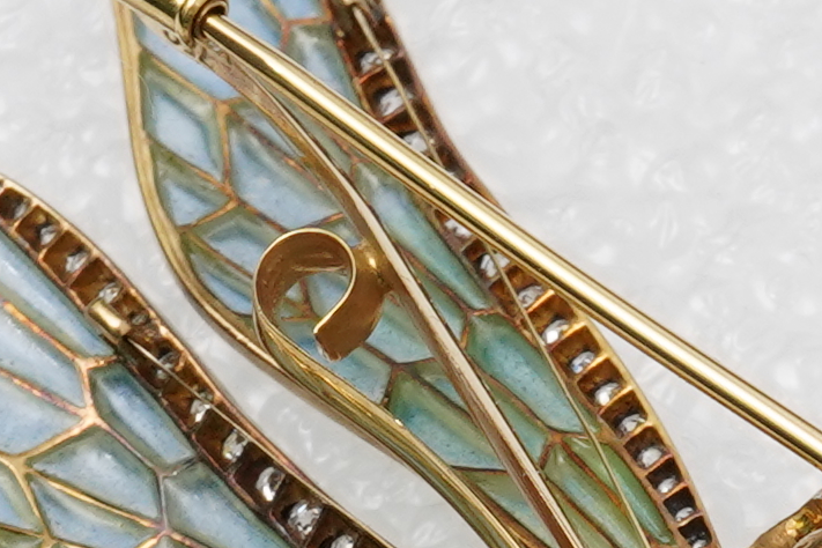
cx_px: 549
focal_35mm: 249
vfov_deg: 5.4
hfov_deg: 8.3
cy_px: 933
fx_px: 5685
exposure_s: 1/100
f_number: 22
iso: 500
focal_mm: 30
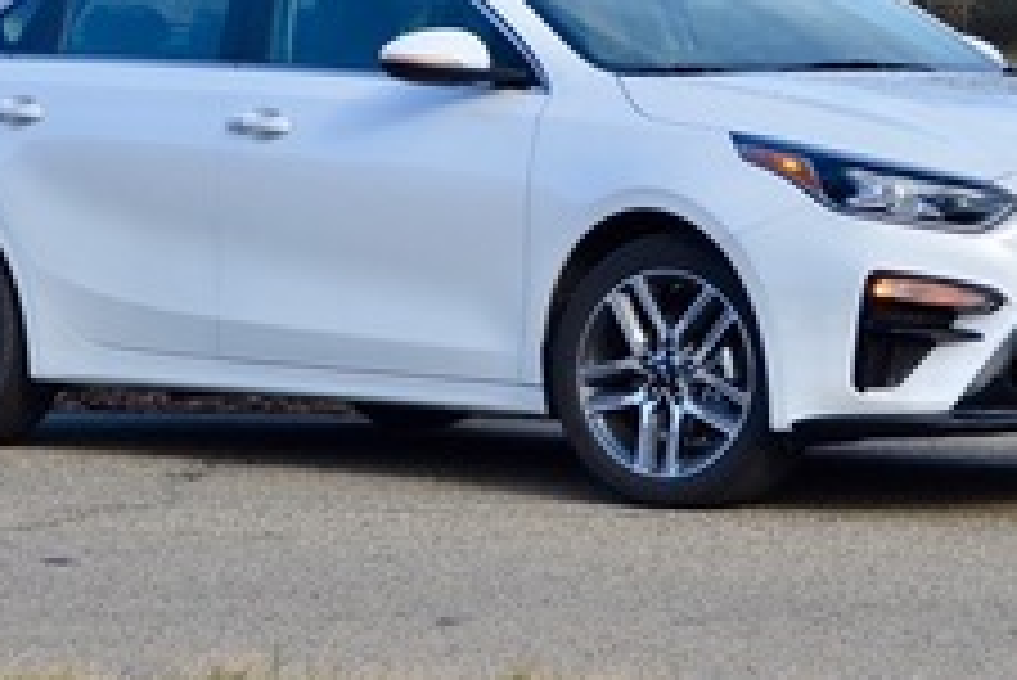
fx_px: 5622
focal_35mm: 199
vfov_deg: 6.9
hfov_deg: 10.3
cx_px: 590
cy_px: 227
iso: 200
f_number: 5.6
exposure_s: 1/500
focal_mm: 75
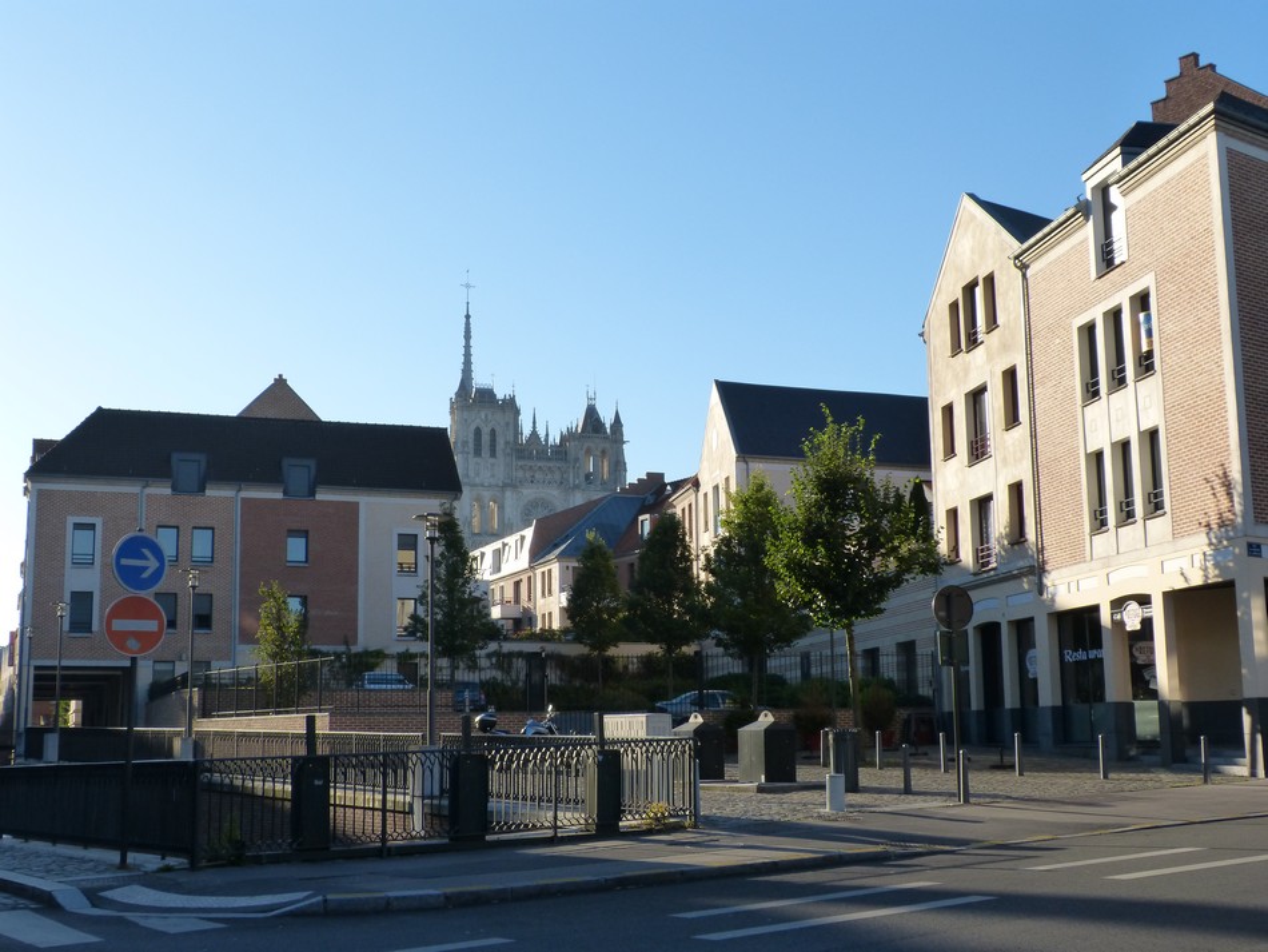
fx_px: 1612
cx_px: 634
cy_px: 476
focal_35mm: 44
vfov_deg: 32.9
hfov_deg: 42.9
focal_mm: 7.9
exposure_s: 1/640
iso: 160
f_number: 4
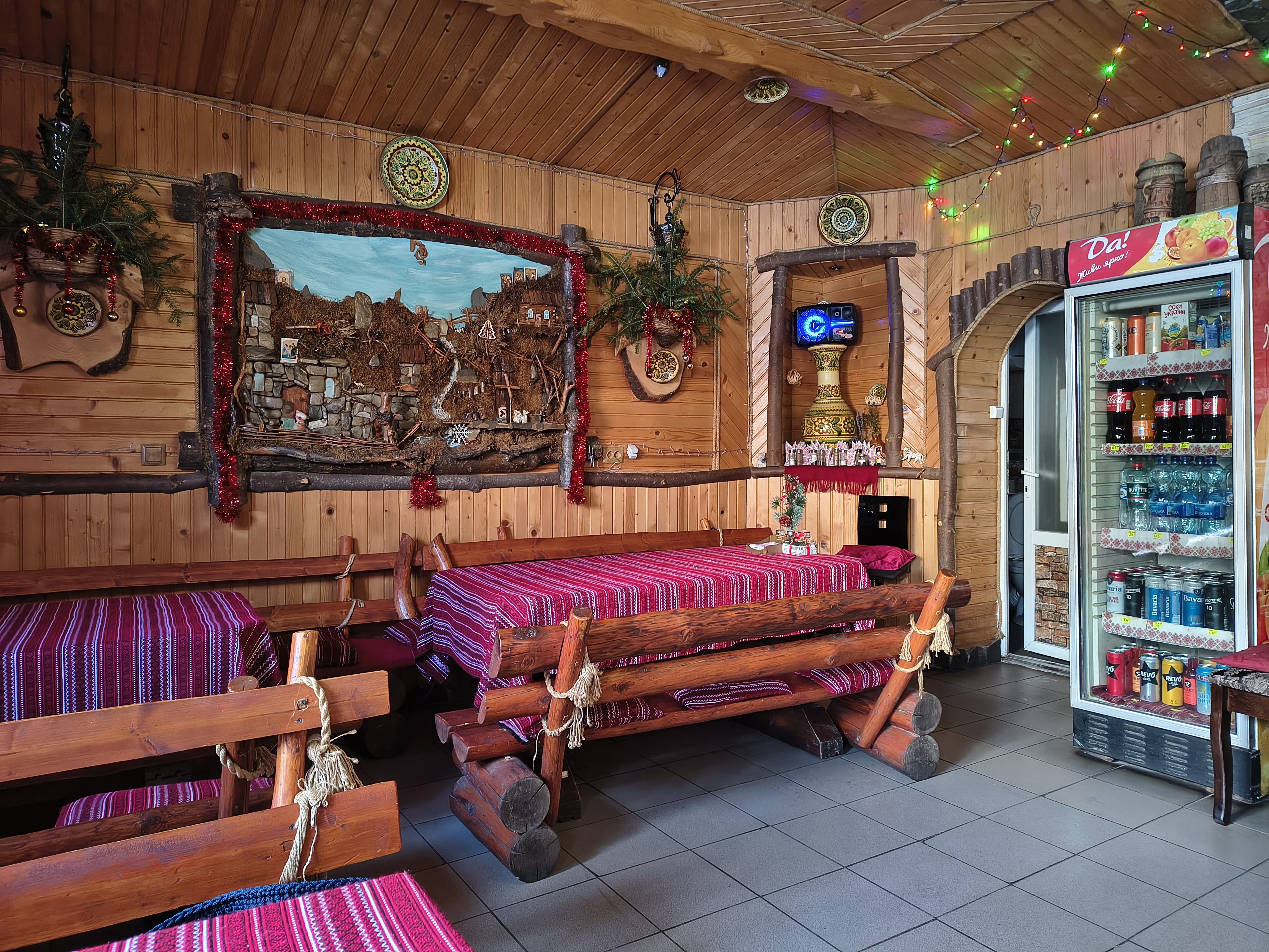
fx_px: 880
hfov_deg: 71.6
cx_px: 634
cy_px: 476
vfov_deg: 56.8
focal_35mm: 24
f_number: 1.8
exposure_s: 1/33.3
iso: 1317
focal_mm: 5.56
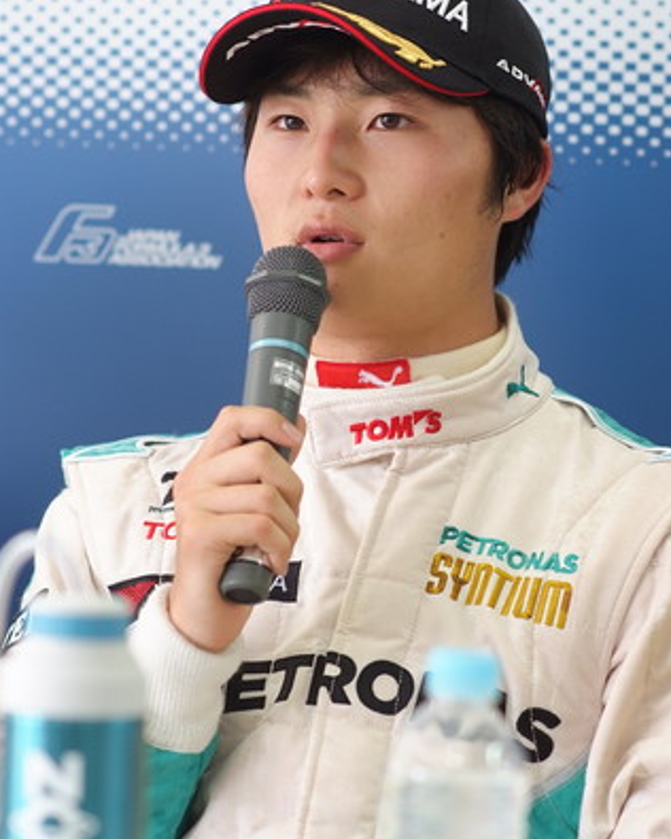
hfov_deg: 8.6
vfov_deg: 10.7
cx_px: 336
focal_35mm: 180
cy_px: 416
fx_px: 4468
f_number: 4
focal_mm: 105
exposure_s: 1/125
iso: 800
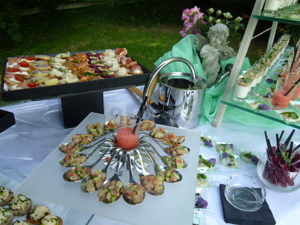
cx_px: 150
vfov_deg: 51.4
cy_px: 112
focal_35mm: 27
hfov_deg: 65.3
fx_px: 234
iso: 100
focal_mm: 4.8
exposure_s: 1/100
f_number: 4
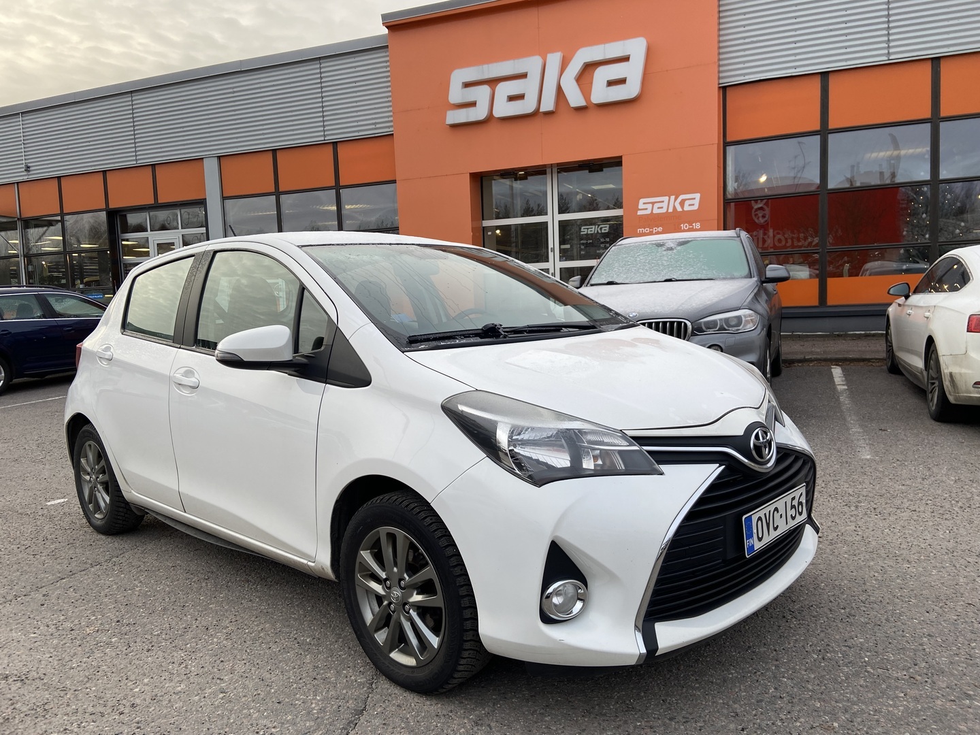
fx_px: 736
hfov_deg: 67.3
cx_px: 490
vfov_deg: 53.1
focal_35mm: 26
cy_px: 368
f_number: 1.8
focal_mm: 4.25
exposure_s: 1/162
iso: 32
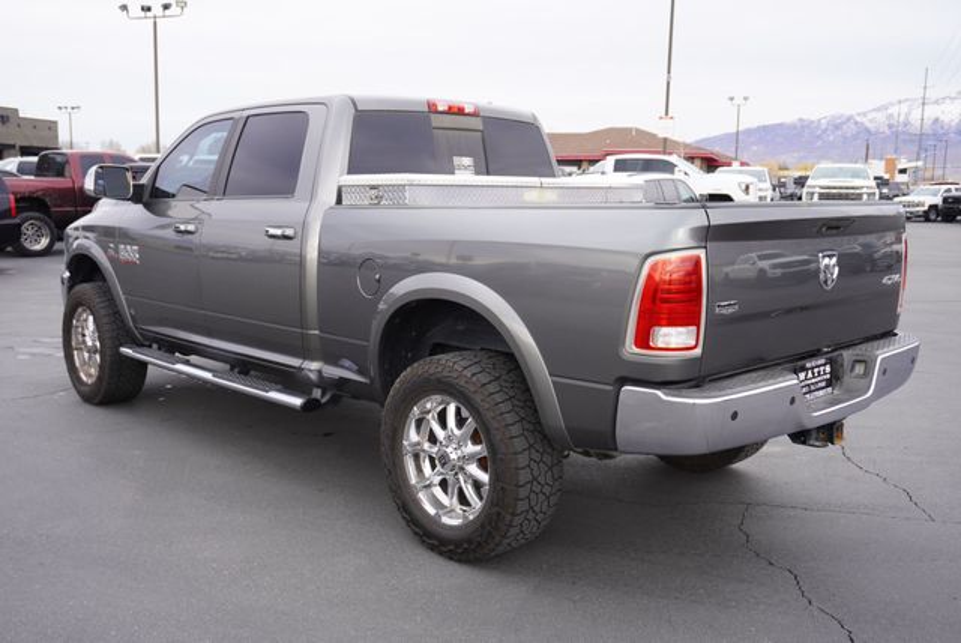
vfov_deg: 38.4
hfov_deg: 55.1
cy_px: 322
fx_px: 922
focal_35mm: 34
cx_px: 480
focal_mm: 23
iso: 100
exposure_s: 1/80
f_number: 5.6
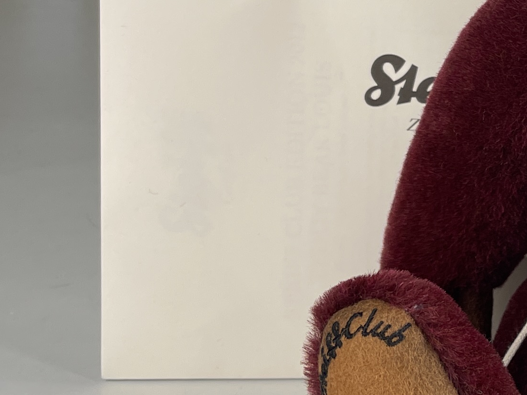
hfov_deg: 19.5
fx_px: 1385
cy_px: 57
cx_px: 725
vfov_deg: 16.1
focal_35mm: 91
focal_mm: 5.1
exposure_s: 1/100
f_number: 1.6
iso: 32
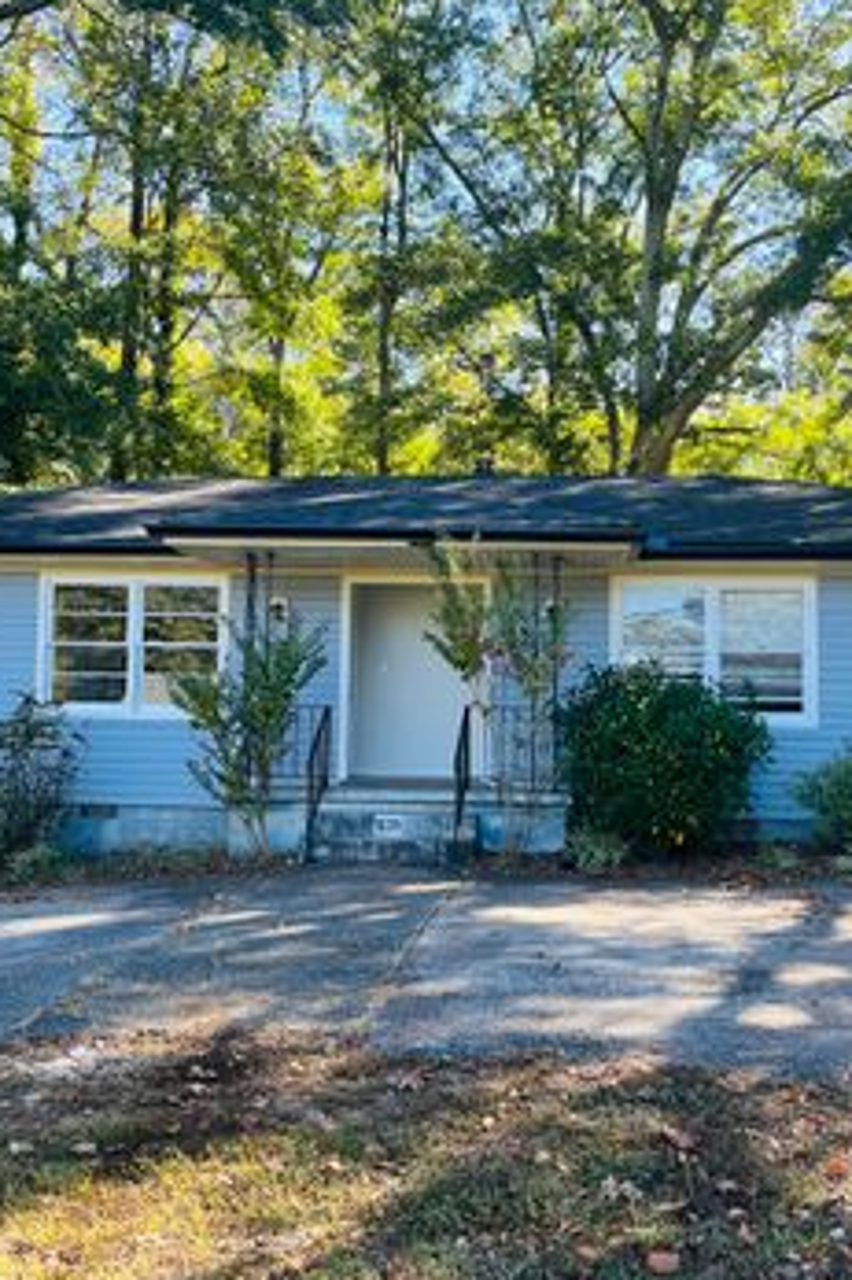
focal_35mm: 39
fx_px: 1386
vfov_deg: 49.6
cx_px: 424
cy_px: 625
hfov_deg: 34.2
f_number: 1.6
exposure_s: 1/304
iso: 50
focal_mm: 5.1
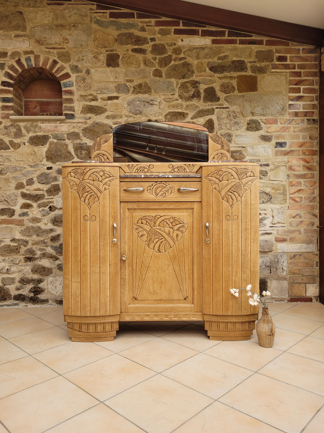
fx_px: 324
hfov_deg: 53.1
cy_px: 216
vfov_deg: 67.3
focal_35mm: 26
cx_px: 162
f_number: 1.8
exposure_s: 1/215
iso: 40
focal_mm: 5.4
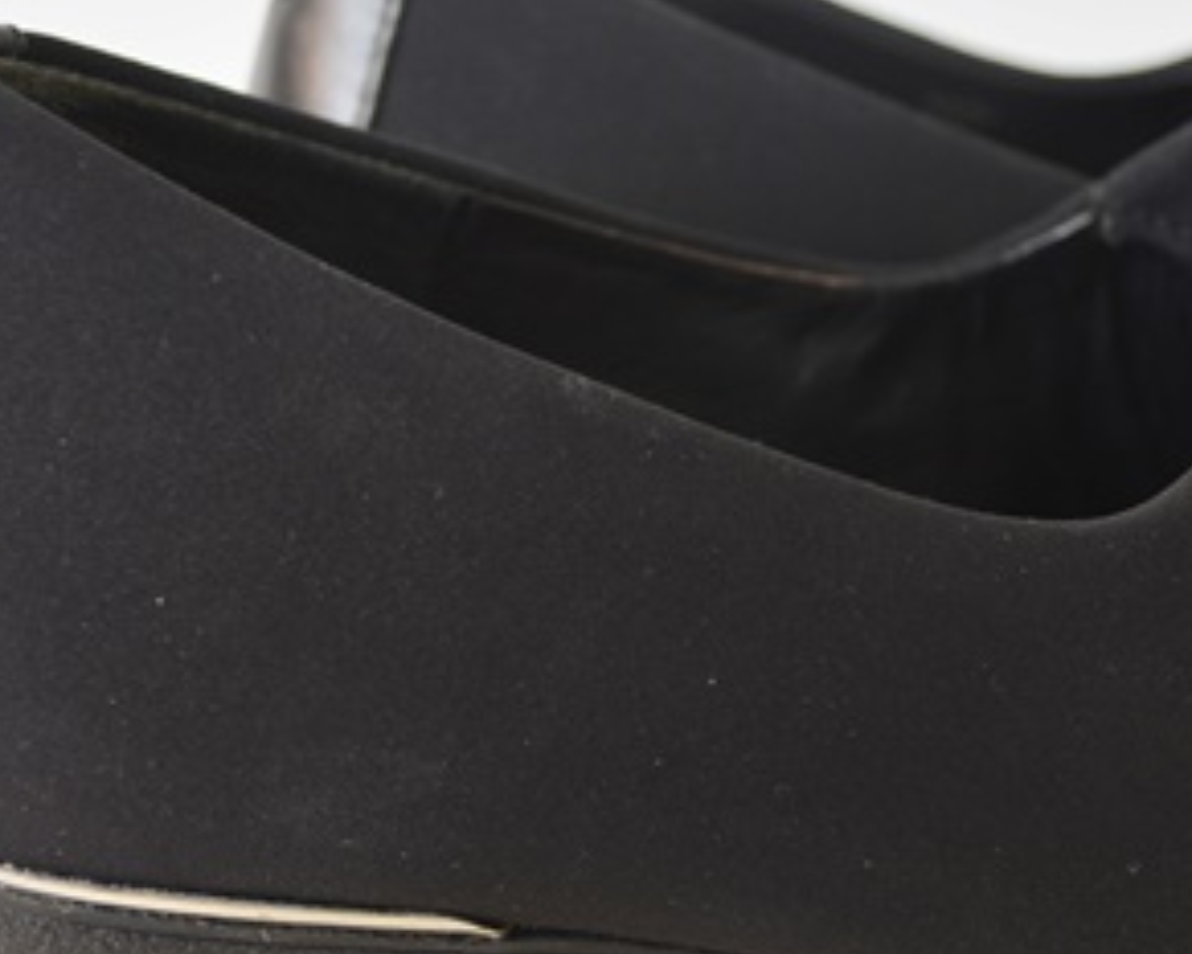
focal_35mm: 87
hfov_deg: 22.0
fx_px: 3070
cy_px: 745
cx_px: 651
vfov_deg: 17.5
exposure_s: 1/60
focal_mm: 30
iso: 400
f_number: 4.5
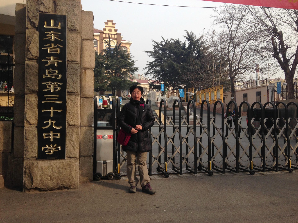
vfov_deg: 42.9
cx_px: 149
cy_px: 112
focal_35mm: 33
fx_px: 284
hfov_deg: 55.4
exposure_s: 1/653
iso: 50
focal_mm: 4.12
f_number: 2.4
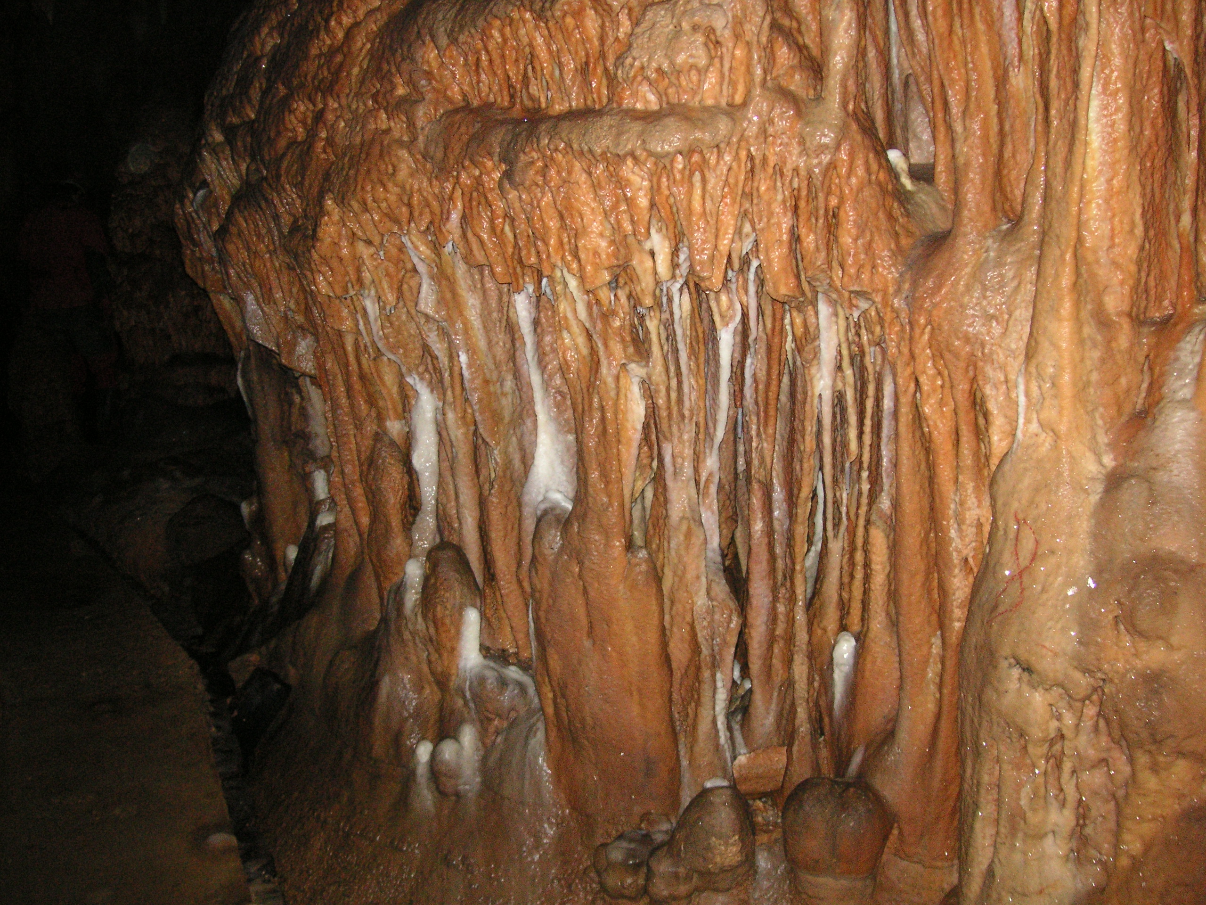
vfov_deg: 38.7
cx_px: 603
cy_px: 452
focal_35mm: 37
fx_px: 1289
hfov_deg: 50.1
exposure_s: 1/45
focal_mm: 6.1
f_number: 2.8
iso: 160
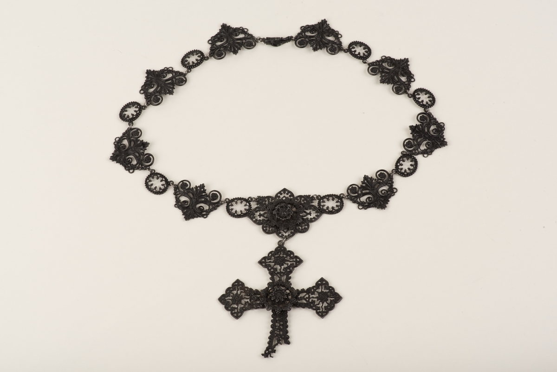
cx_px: 278
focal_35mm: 105
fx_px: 1625
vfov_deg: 13.1
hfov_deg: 19.4
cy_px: 186
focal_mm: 105
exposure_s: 1/200
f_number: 20
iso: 400
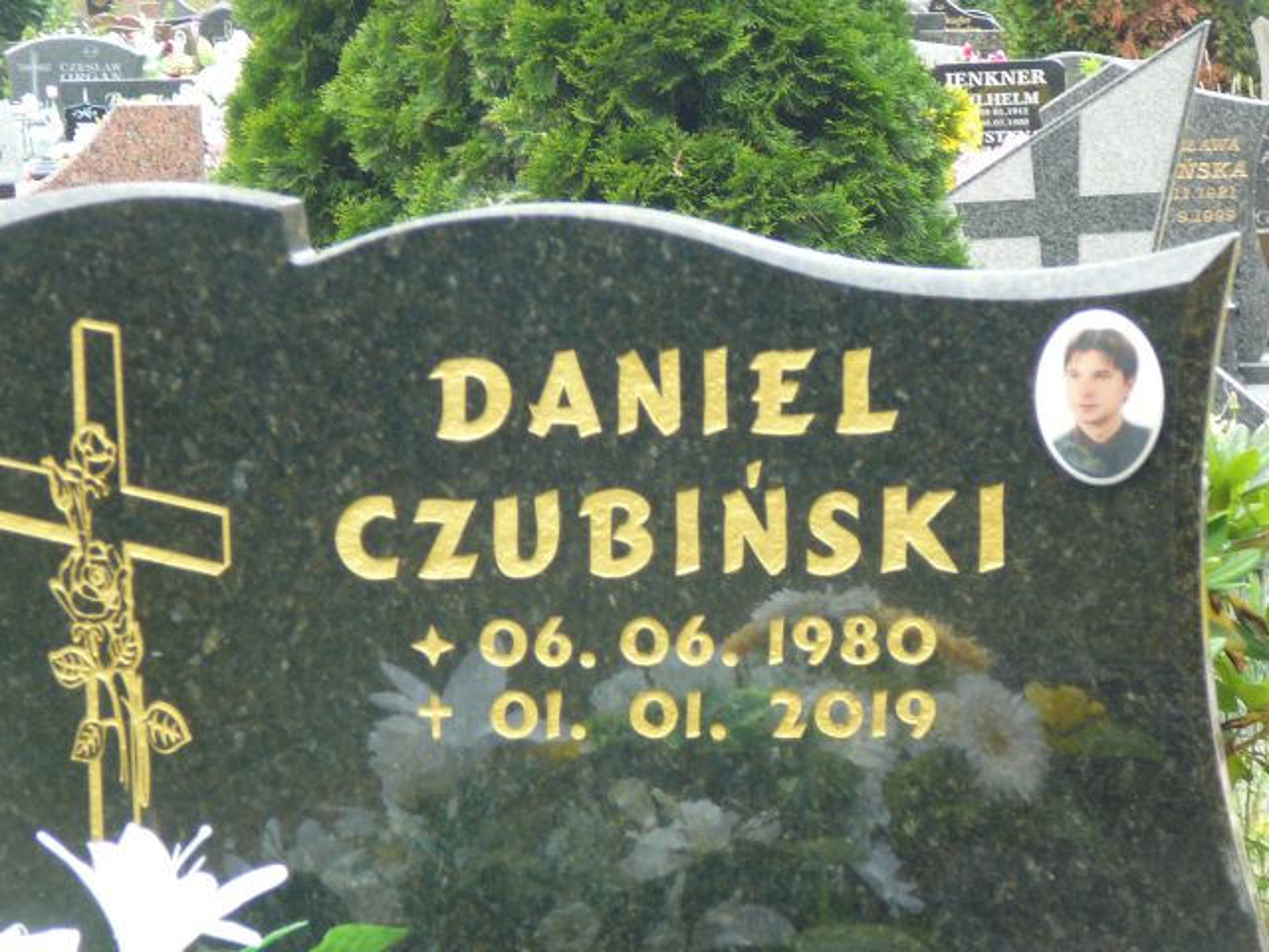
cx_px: 634
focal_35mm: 128
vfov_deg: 11.6
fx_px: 4692
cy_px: 476
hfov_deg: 15.4
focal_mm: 19
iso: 80
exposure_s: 1/60
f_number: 3.9
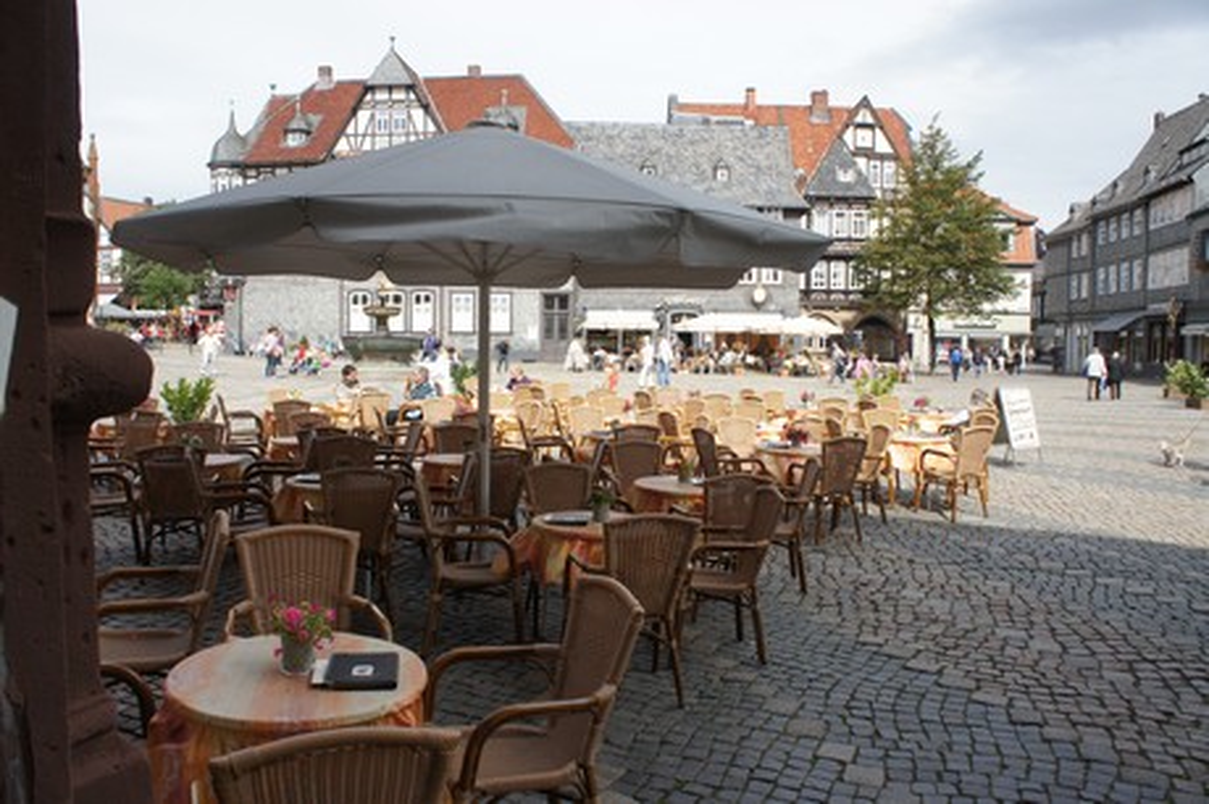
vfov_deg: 47.9
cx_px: 604
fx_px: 906
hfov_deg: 67.4
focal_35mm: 27
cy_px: 402
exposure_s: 1/320
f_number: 7.1
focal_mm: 18
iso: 200
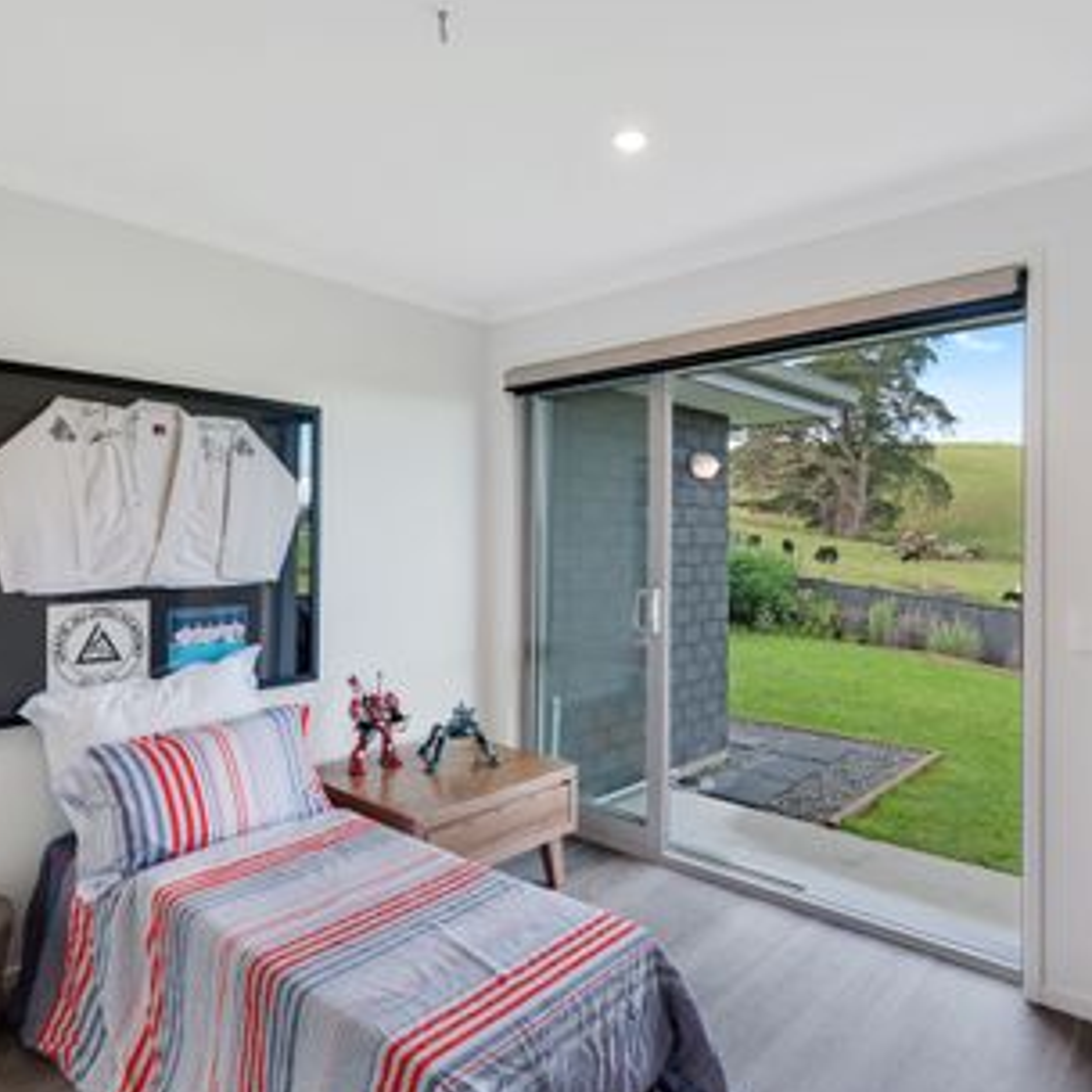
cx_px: 593
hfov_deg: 72.0
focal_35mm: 21
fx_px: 749
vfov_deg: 72.1
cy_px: 551
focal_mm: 16
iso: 200
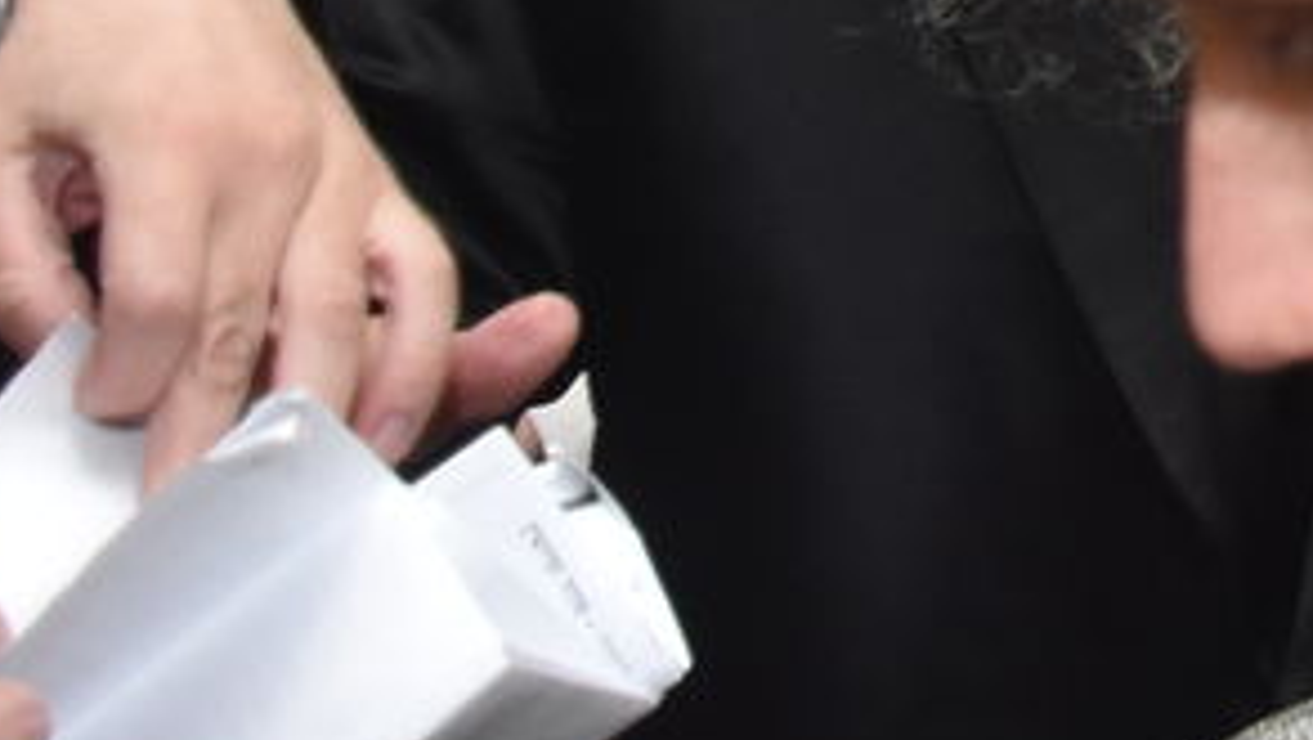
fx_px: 4701
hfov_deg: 13.6
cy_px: -1119
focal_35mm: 135
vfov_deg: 8.2
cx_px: 2635
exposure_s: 1/100
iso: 1250
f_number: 5.6
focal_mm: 18
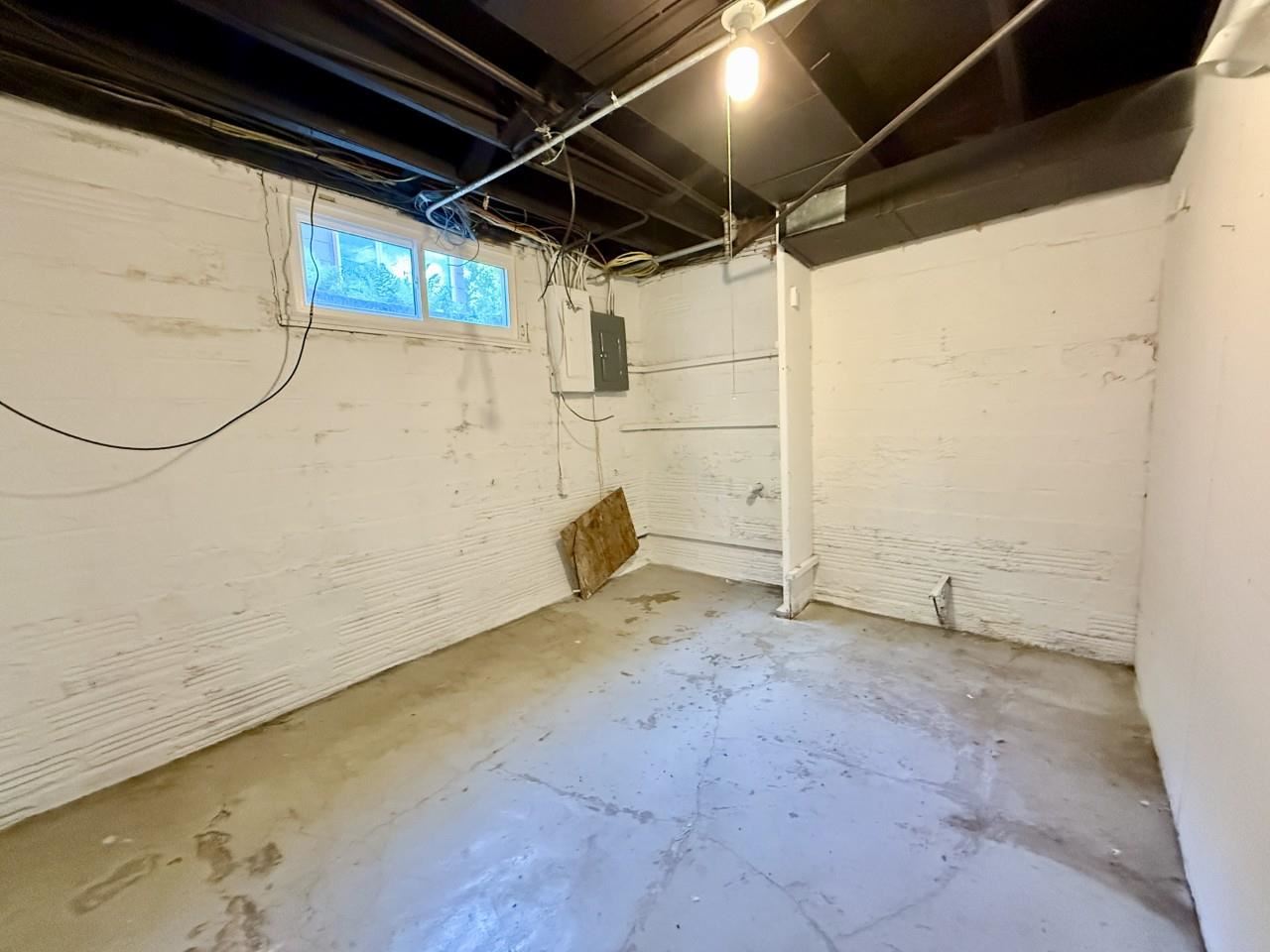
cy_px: 476
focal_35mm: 14
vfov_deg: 85.7
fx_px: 514
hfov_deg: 102.1
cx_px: 635
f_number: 2.2
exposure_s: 1/60
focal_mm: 2.22
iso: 800
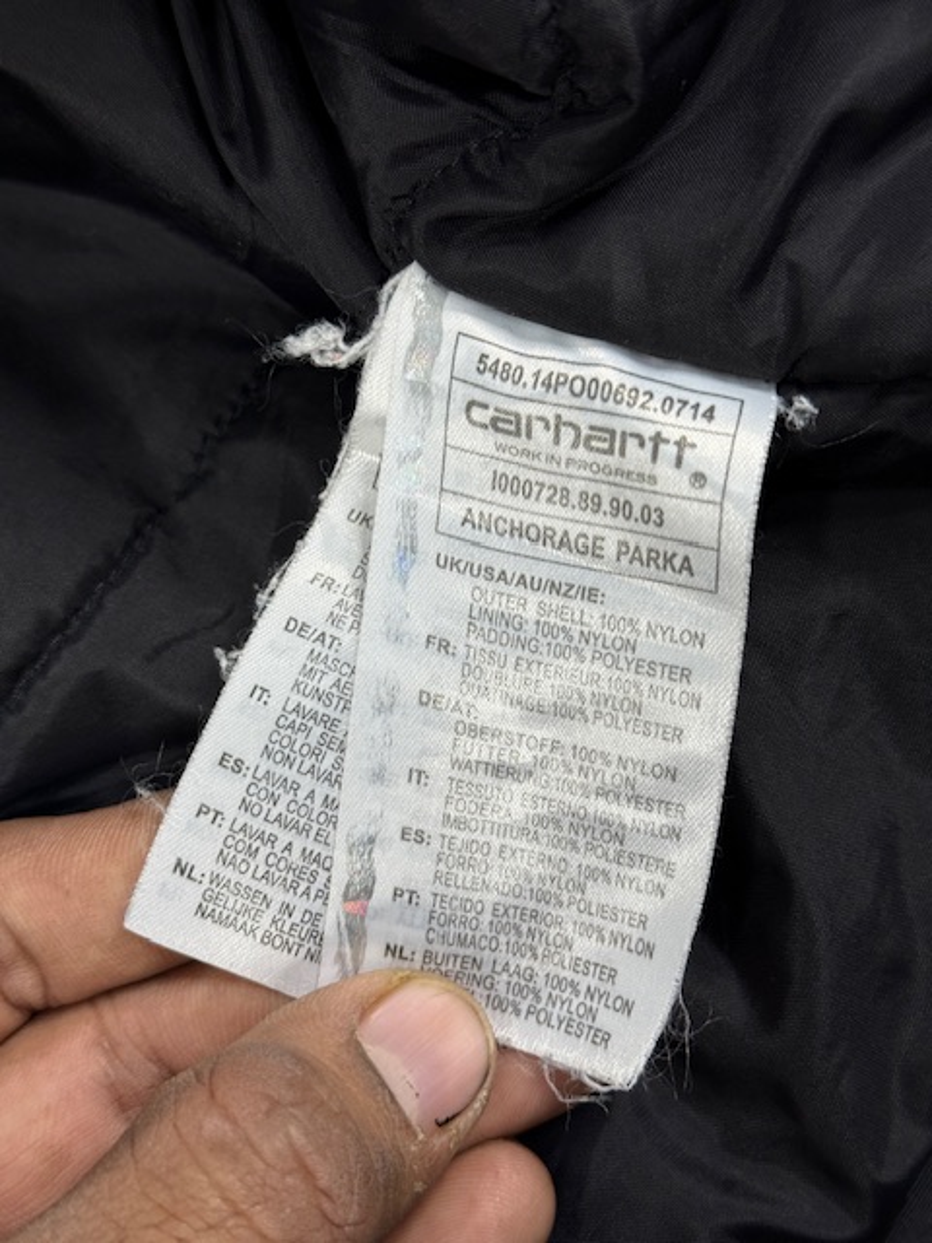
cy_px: 622
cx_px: 466
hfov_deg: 30.3
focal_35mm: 48
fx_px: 1723
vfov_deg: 39.7
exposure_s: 1/50
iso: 50
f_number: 1.78
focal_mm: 6.76
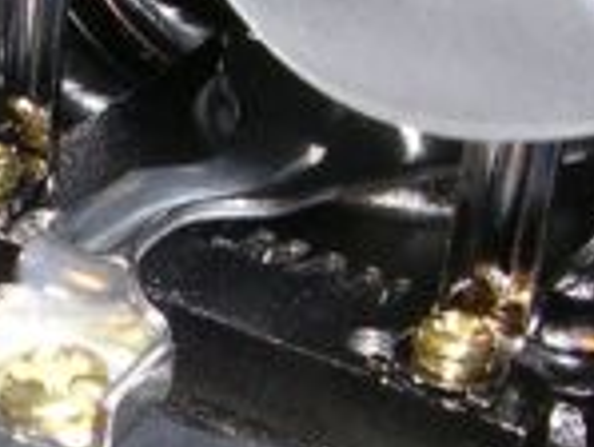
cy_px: 339
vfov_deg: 9.7
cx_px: 92
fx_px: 2628
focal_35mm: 153
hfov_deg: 12.8
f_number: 5.6
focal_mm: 5.8
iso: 50
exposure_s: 1/60.1
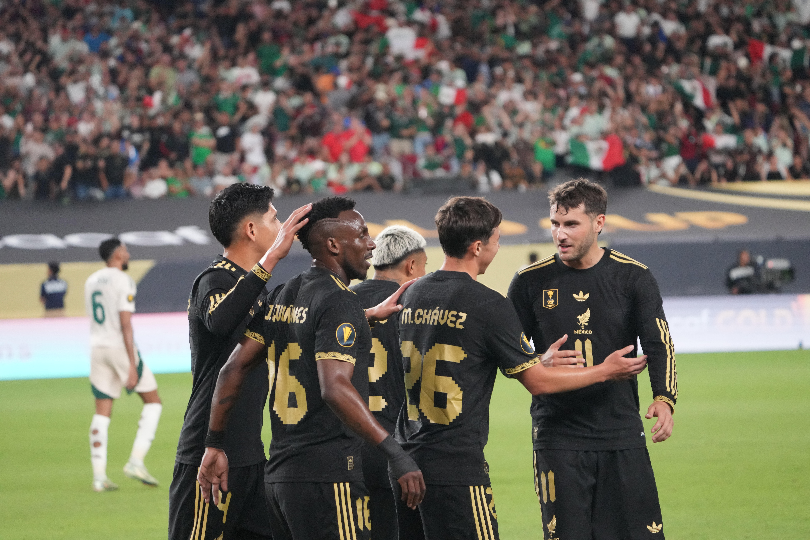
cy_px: 270
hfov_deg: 10.3
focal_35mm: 200
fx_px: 4500
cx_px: 405
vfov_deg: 6.9
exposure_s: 1/1000
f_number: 5.6
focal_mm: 200
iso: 6400
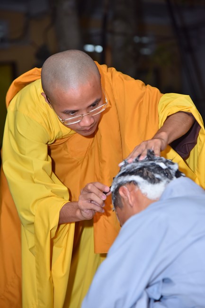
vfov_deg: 19.5
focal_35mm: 105
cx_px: 102
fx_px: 897
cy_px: 154
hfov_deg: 13.0
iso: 800
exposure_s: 1/160
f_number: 5
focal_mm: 105
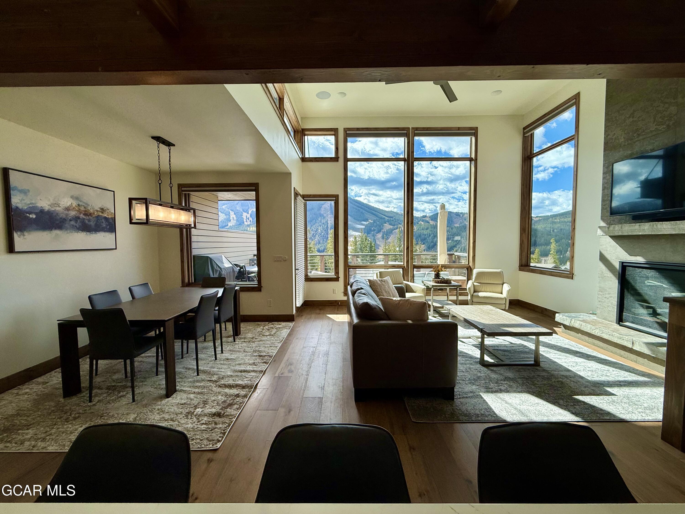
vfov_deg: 85.7
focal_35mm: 14
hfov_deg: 102.1
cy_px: 257
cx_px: 342
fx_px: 277
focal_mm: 2.22
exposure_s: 1/625
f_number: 2.2
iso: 64
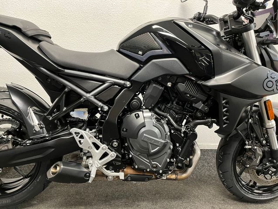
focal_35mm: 26
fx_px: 209
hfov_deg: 67.3
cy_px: 104
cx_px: 139
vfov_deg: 53.1
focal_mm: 5.1
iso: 500
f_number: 1.6
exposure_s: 1/50
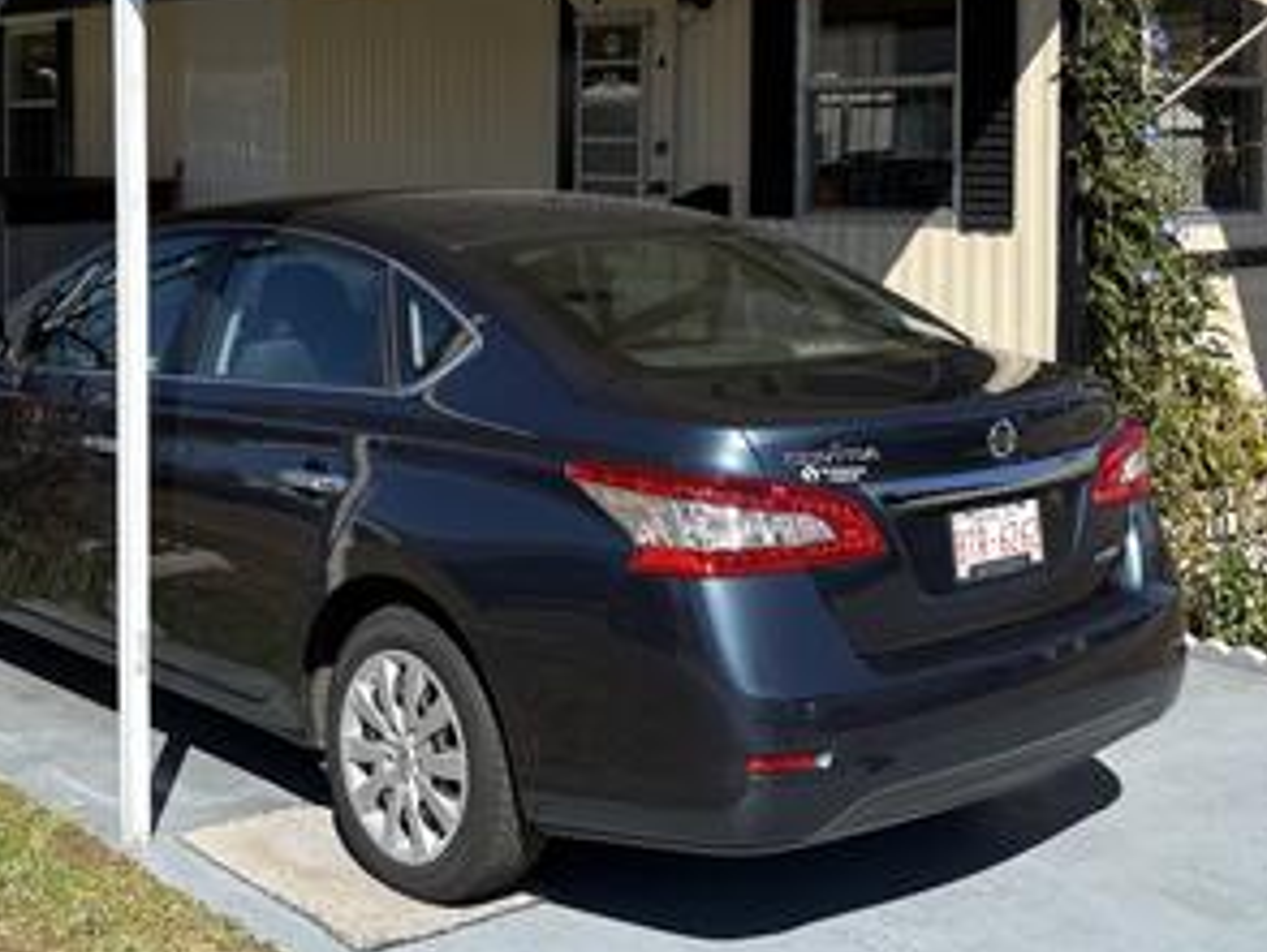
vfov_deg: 26.9
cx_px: 521
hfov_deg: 36.0
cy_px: 146
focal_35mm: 53
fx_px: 1941
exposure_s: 1/2865
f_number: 1.6
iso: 50
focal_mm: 5.96
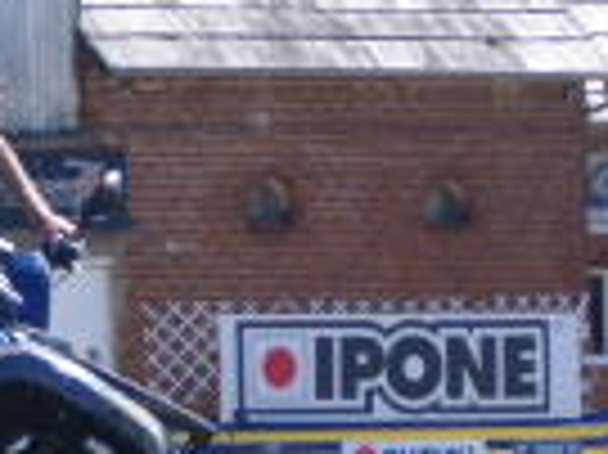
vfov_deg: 3.0
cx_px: -86
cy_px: 364
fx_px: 8722
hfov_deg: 4.0
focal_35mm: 497
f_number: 5.1
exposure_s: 1/350
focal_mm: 22.2
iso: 80
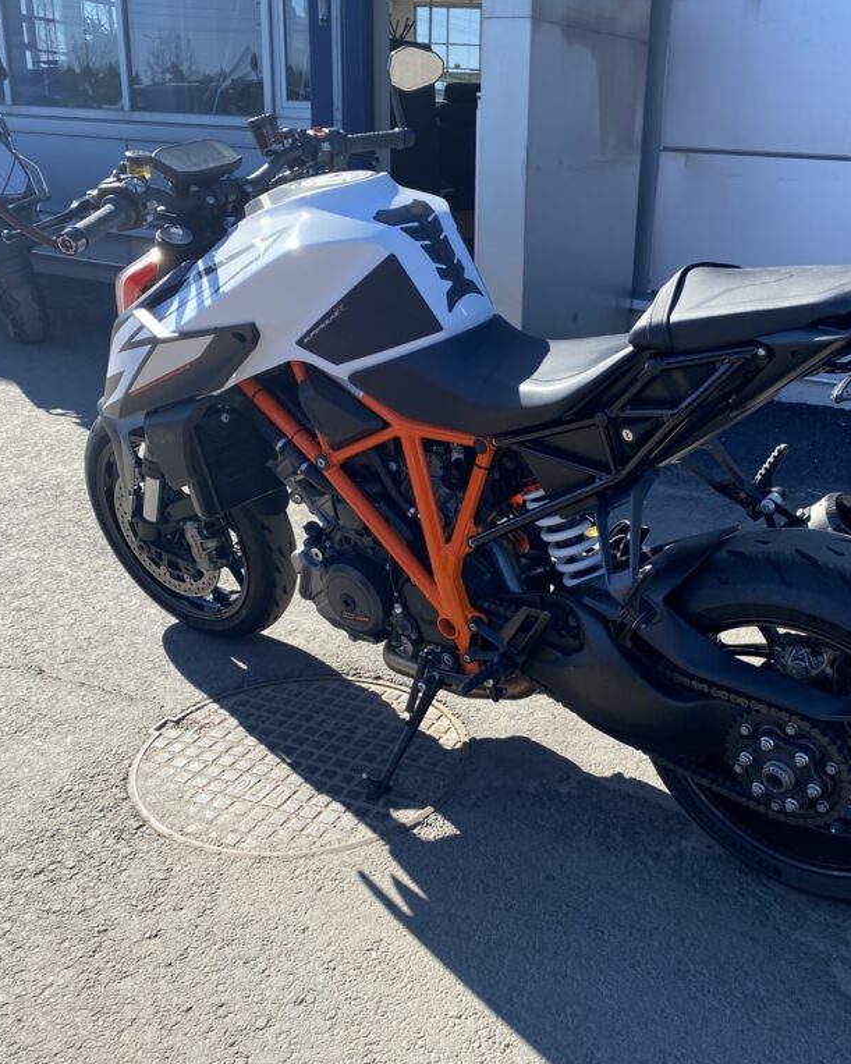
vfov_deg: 52.9
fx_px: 1071
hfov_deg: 42.8
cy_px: 532
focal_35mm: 34
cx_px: 564
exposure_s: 1/1025
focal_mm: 4.25
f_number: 1.8
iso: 32
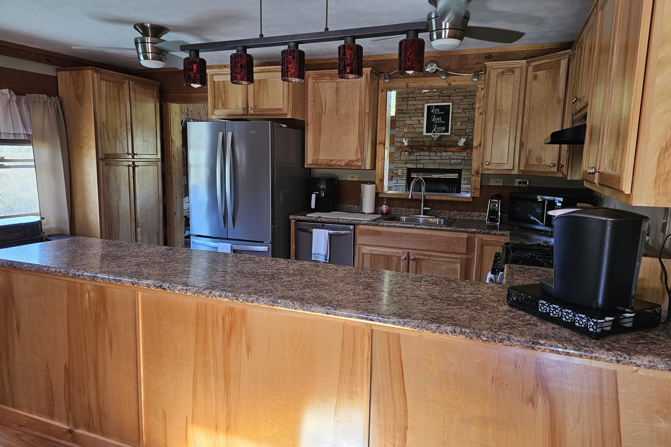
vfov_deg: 53.1
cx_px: 336
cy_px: 228
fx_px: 447
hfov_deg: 73.7
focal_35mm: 24
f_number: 1.7
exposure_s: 1/120
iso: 320
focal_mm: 6.3
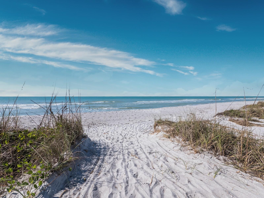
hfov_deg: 102.1
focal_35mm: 14
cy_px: 99
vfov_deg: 85.6
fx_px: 107
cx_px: 132
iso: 400
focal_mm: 7
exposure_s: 1/800
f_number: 9
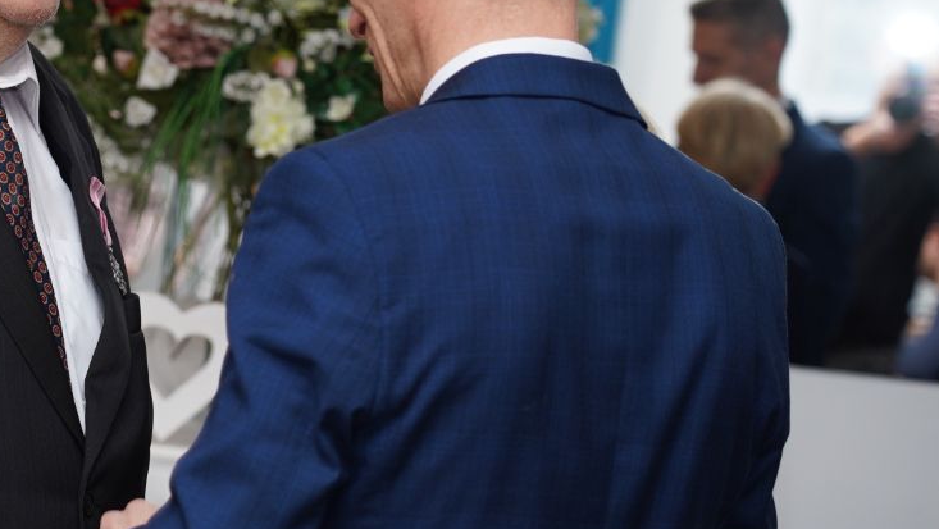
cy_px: 113
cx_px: 120
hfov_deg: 11.0
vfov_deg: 6.2
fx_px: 4857
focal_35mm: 195
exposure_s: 1/100
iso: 640
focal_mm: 105
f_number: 5
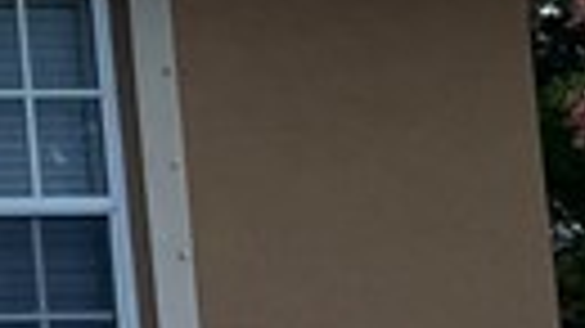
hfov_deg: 7.3
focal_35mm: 223
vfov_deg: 5.4
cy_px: 13
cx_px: -1678
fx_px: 3458
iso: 32
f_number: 1.6
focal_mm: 4.2
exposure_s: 1/2257
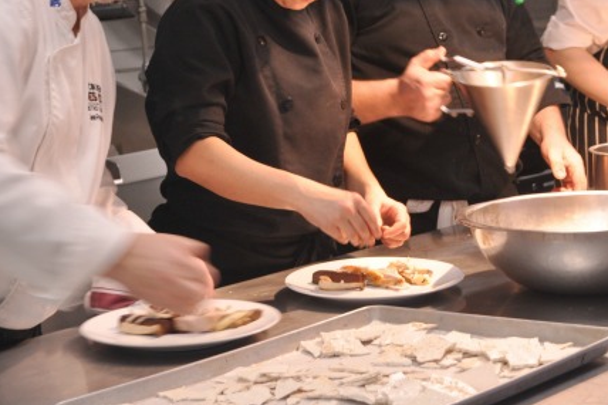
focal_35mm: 99
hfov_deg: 20.6
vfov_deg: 13.7
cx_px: 344
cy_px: 77
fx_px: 1671
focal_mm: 38
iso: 400
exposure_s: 1/25
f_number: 5
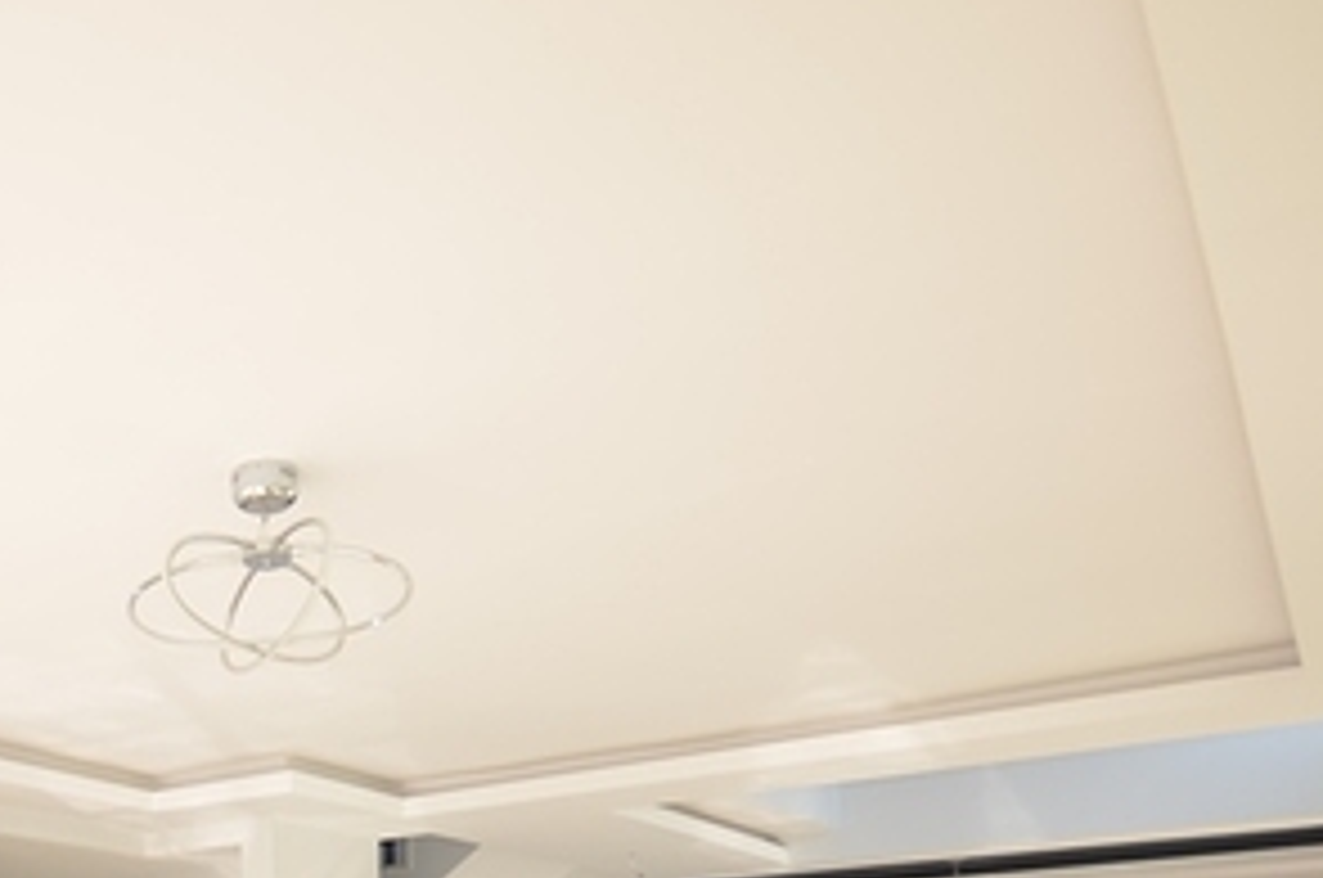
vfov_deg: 30.2
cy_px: 1067
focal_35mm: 37
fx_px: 1358
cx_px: 214
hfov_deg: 48.2
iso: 125
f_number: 4.5
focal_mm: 10
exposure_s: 1/200
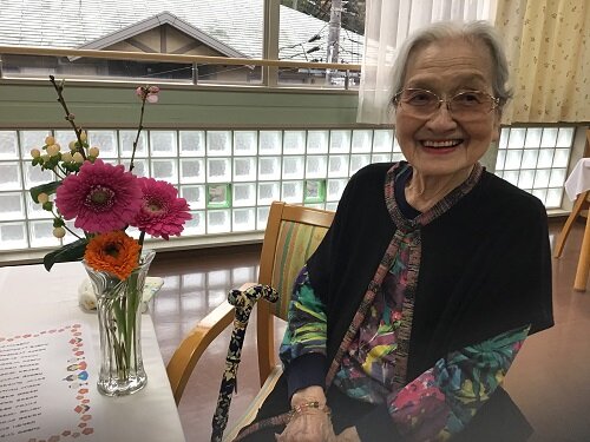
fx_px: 528
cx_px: 295
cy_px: 221
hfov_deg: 58.4
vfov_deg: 45.4
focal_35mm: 31
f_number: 2.4
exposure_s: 1/40
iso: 32
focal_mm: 3.3
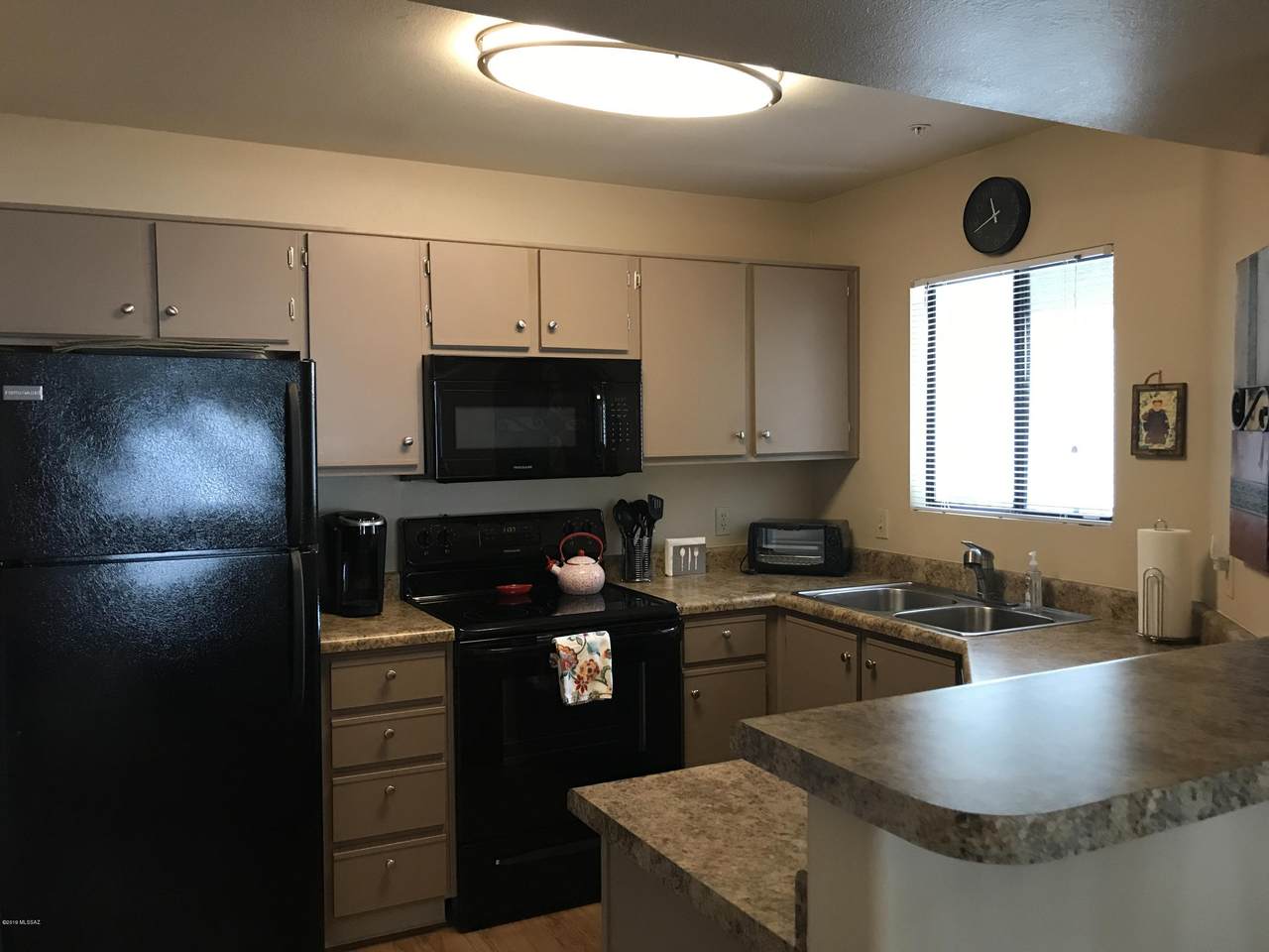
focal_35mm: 28
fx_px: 1026
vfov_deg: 49.7
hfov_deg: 63.4
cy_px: 476
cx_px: 634
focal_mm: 3.99
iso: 64
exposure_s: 1/15
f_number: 1.8
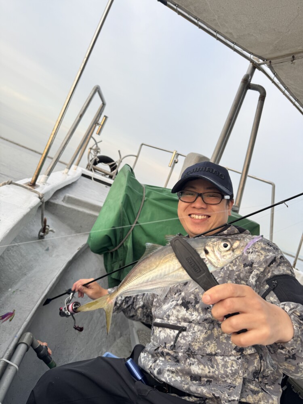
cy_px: 202
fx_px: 280
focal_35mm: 24
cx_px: 152
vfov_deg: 71.6
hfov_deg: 56.8
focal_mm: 6.76
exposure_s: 1/256
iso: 64
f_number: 1.78
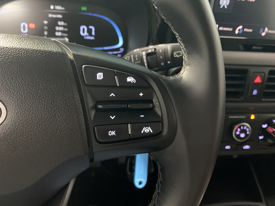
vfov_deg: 53.1
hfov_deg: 67.3
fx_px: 207
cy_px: 103
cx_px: 138
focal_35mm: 26
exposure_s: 1/17
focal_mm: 4.25
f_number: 1.8
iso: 800
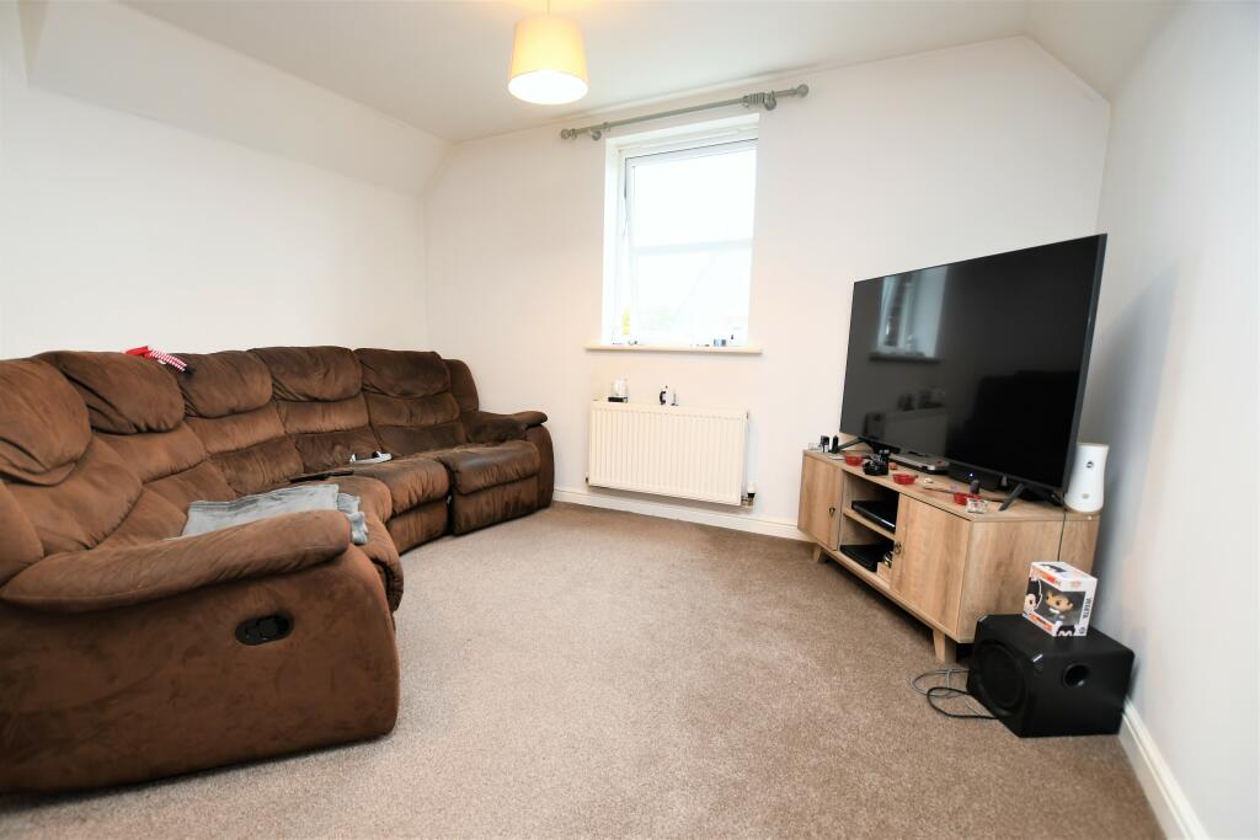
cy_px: 420
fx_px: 525
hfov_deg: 100.4
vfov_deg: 77.3
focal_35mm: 15
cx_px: 630
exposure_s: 1/30
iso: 320
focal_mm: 10
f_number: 3.5
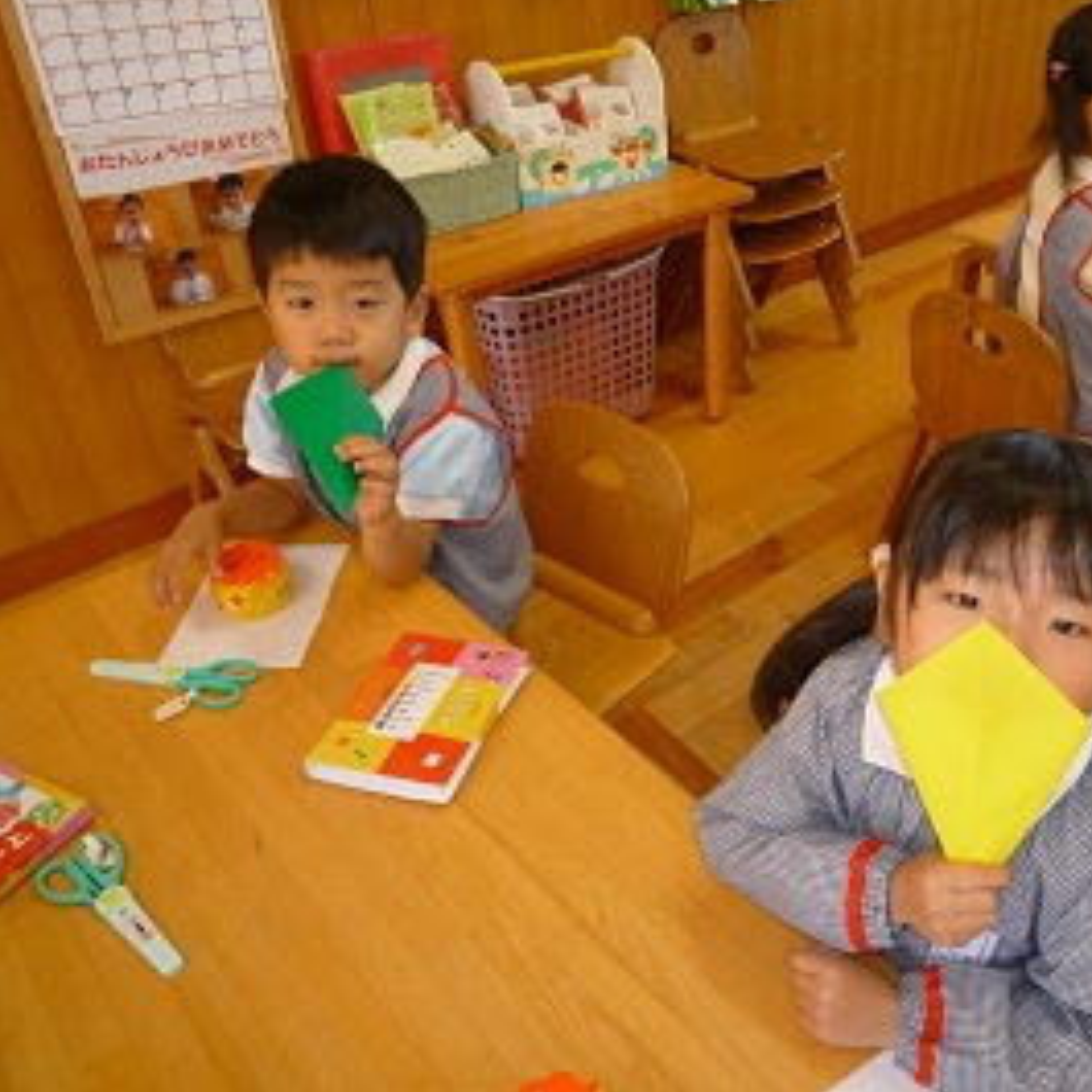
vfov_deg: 54.0
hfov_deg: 52.9
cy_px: 540
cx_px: 733
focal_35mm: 30
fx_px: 1071
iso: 100
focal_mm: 4.4
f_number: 2.8
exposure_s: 1/30
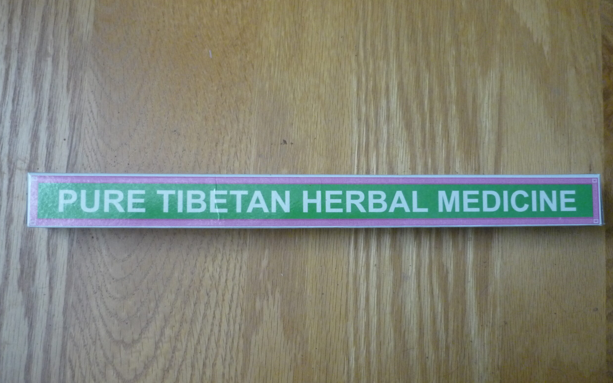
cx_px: 312
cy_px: 189
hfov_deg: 54.0
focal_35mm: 36
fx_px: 601
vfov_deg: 35.3
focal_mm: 5.5
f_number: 2.8
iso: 400
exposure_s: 1/25
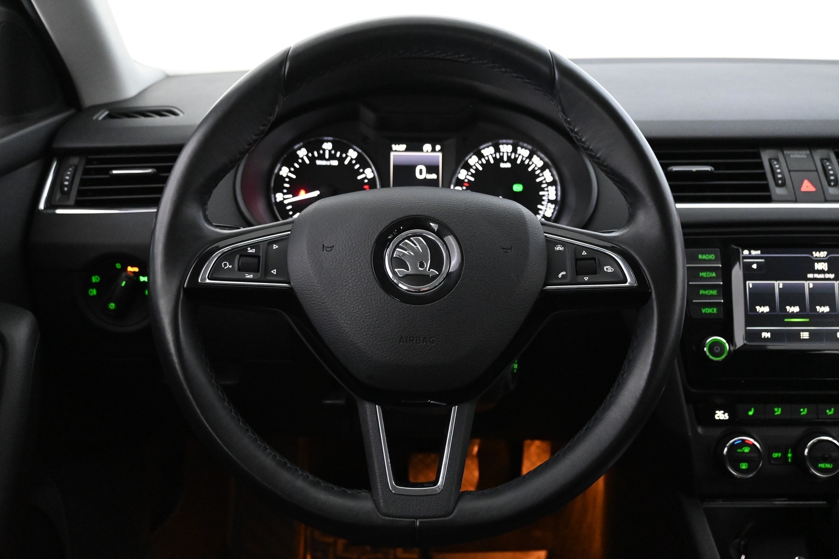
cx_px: 420
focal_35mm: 33
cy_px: 280
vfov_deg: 40.0
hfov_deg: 57.2
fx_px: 769
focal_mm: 22
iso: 5600
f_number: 4
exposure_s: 1/40
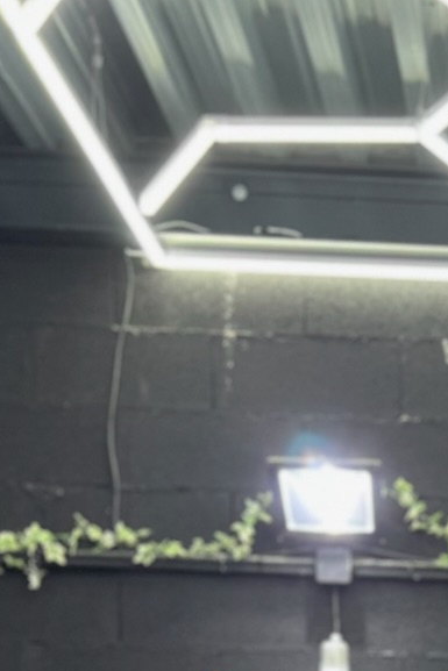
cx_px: 661
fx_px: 1791
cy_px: 1162
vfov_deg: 17.7
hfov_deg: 13.5
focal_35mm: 96
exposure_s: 1/100
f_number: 1.5
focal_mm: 5.7
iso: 125
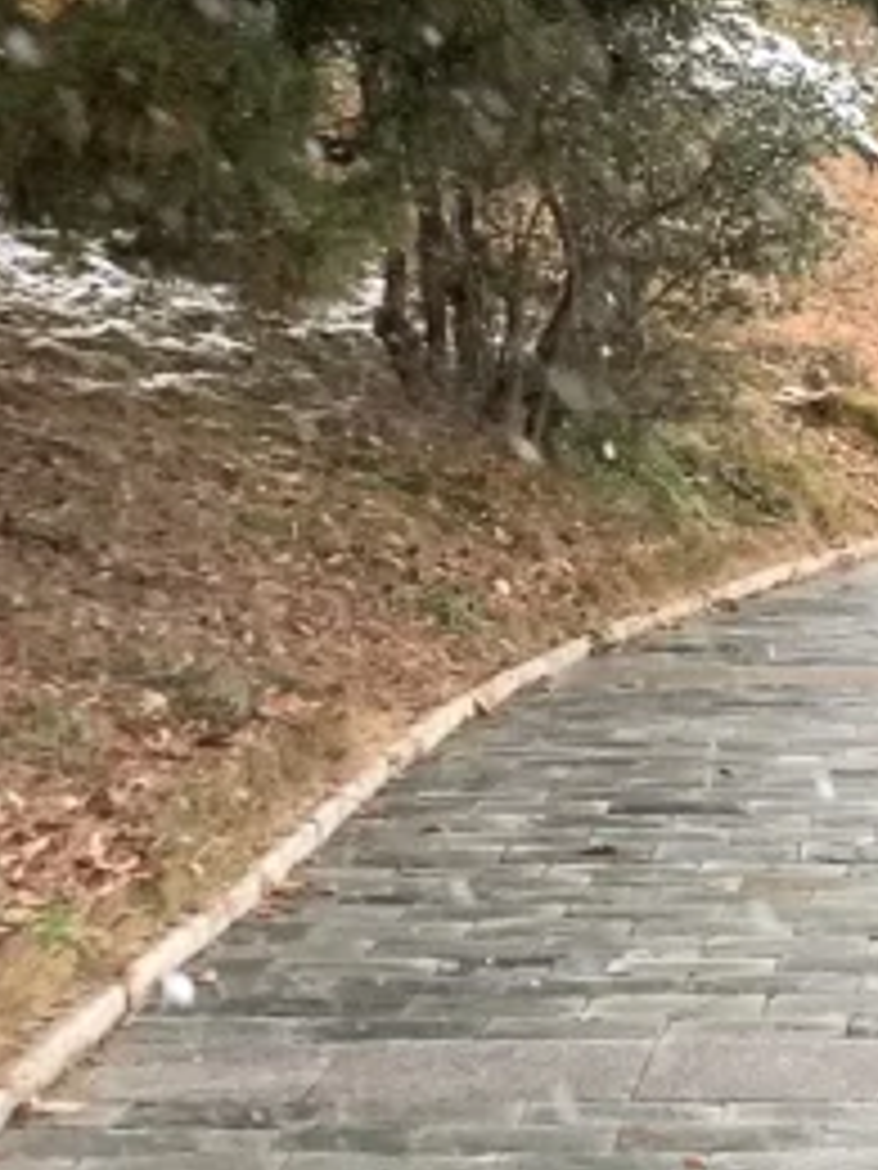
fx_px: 4870
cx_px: 1045
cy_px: 166
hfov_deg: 10.1
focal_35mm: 144
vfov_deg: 13.6
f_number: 1.8
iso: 50
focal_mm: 4.25
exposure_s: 1/121
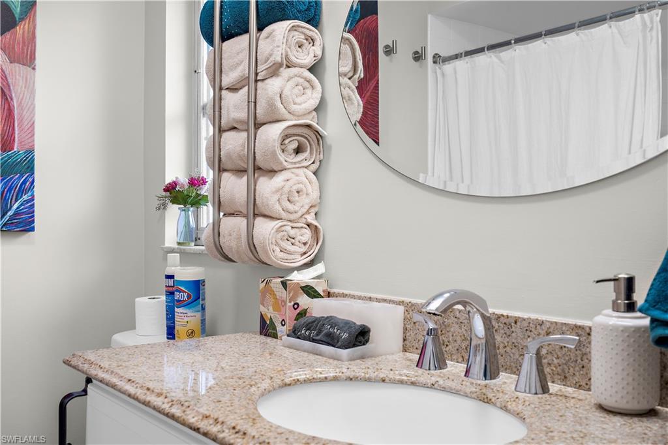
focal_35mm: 35
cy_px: 222
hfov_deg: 54.4
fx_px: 649
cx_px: 334
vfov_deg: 37.8
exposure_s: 1/8
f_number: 8
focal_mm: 35
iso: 400
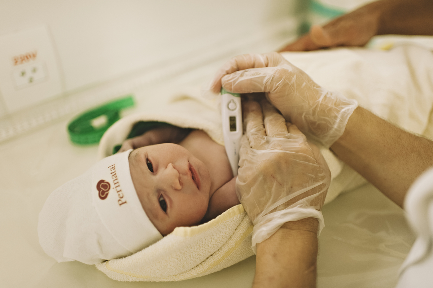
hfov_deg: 54.5
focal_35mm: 35
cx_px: 216
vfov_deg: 37.8
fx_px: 421
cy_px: 144
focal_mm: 35
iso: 800
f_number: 1.6
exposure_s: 1/250
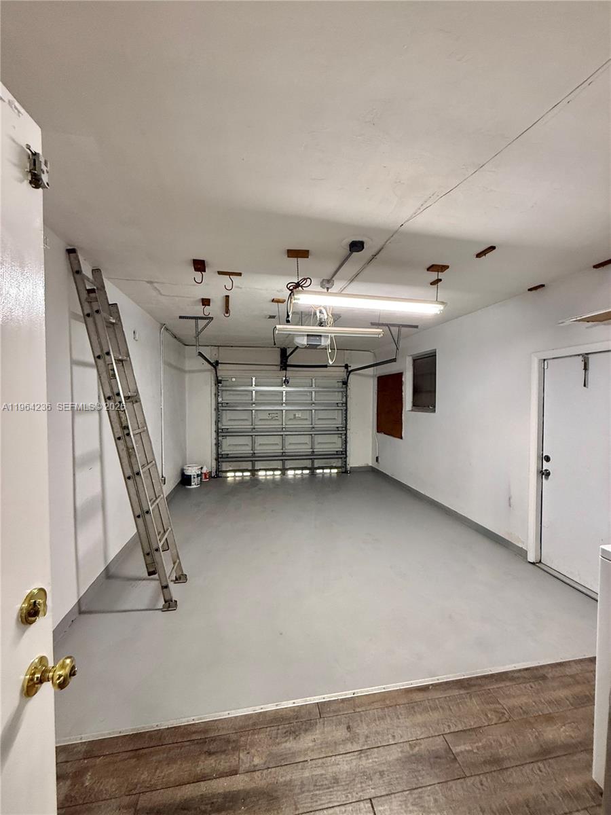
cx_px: 306
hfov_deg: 85.7
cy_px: 408
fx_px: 329
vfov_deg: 102.1
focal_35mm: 14
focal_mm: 2.22
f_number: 2.2
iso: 400
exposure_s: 1/60
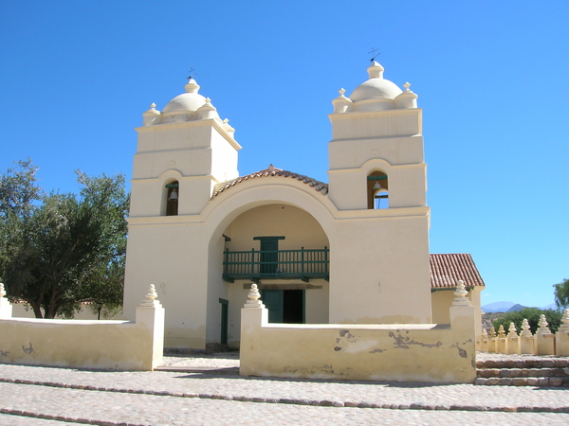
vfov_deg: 41.8
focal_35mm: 34
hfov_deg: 54.0
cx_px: 284
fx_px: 559
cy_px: 213
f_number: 4.9
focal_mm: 5.7
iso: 50
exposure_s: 1/280
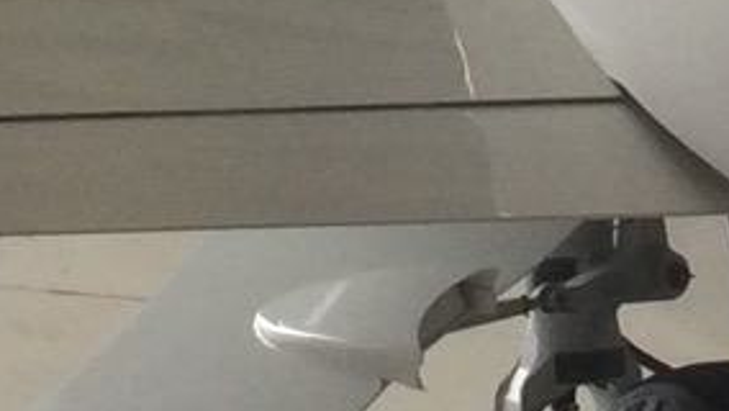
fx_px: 4409
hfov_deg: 9.3
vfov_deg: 5.0
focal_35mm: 228
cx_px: 1004
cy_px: -858
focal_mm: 4.15
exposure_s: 1/120
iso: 64
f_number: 2.2
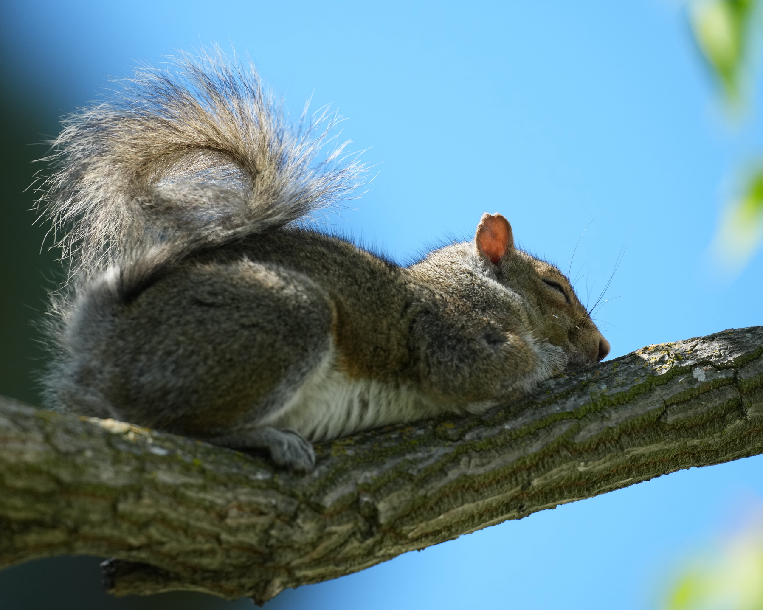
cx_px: 327
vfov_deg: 2.3
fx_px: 15285
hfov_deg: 2.9
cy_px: 305
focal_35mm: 677
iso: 1000
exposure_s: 1/1250
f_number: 5.6
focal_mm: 600
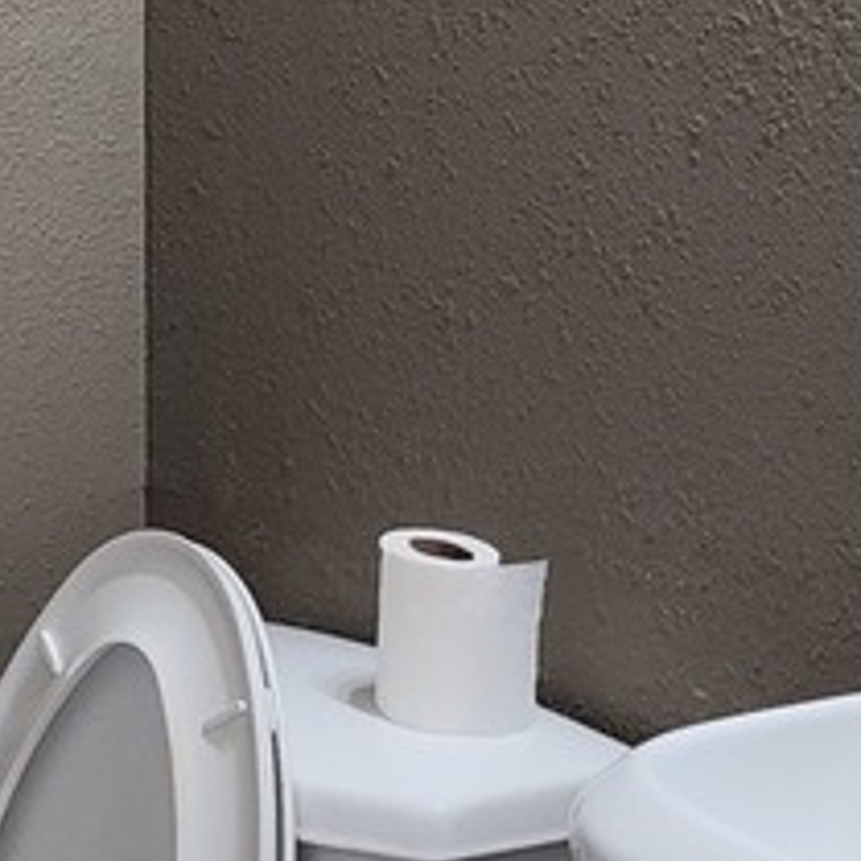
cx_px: 181
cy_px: -16
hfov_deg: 16.5
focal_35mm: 105
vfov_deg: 16.2
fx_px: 2955
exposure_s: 1/40
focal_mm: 6.4
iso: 100
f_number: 1.8
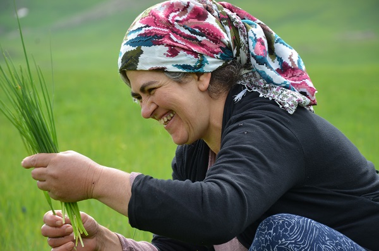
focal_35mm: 195
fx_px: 2048
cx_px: 190
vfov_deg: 7.0
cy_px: 126
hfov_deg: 10.6
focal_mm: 130
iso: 200
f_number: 7.1
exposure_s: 1/200
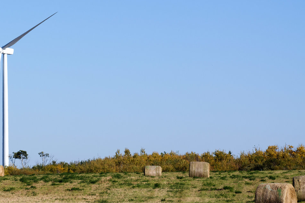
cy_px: 130
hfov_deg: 6.5
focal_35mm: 314
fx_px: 2660
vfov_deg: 4.4
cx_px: -73
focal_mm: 120
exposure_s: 1/800
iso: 80
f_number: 5.6
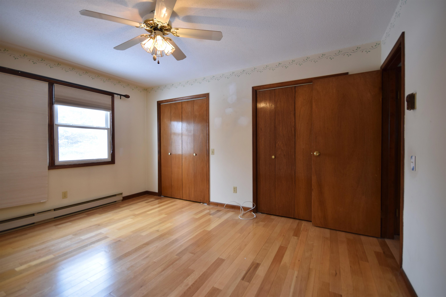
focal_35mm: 15
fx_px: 186
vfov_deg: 77.3
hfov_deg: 100.4
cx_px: 223
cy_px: 148
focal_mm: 10
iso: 200
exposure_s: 1/8
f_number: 6.3
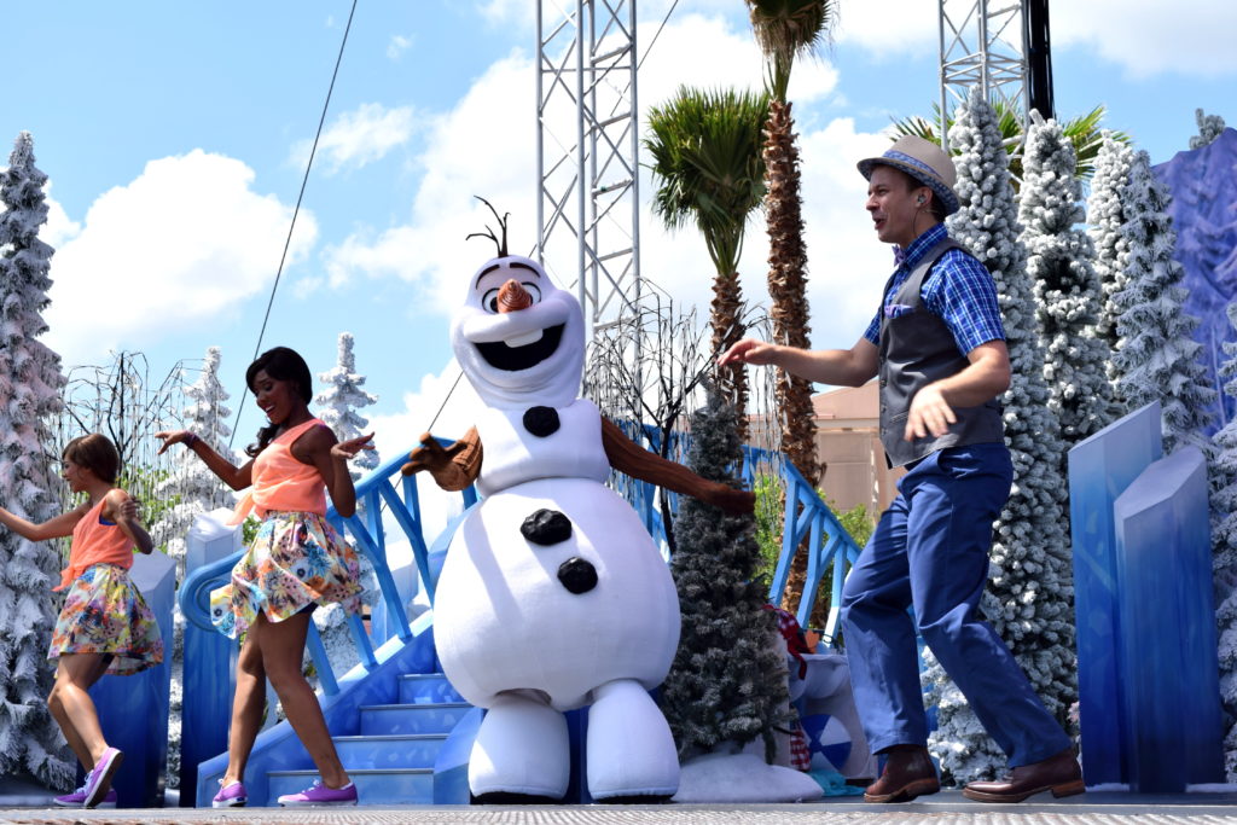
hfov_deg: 31.9
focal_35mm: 63
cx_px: 618
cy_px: 412
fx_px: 2165
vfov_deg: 21.6
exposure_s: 1/250
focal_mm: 42
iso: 100
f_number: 8
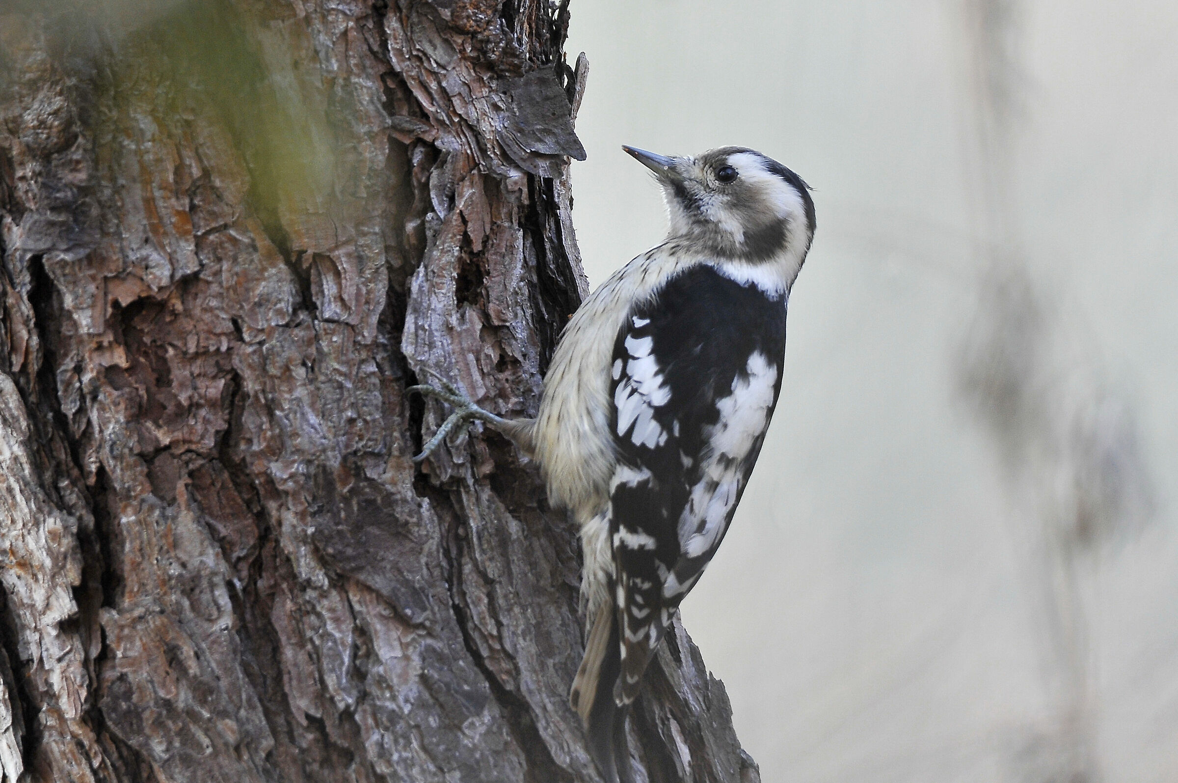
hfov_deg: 2.3
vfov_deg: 1.5
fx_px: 29414
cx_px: 589
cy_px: 392
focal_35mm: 900
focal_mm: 600
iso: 320
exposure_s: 1/100
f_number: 7.1
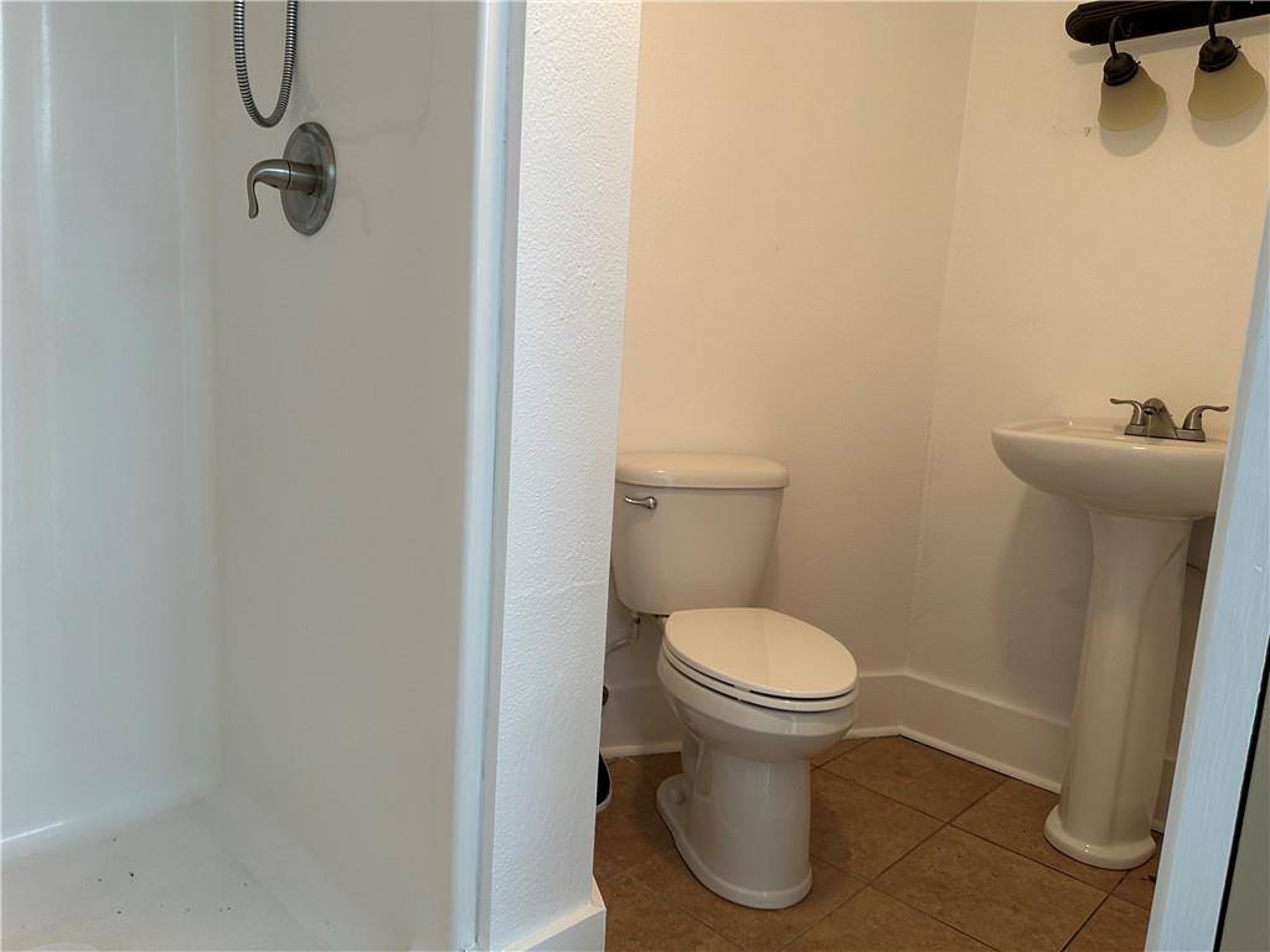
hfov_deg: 71.6
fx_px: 881
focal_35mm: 24
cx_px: 635
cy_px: 476
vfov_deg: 56.8
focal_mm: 6.86
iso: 125
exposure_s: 1/60
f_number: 1.78
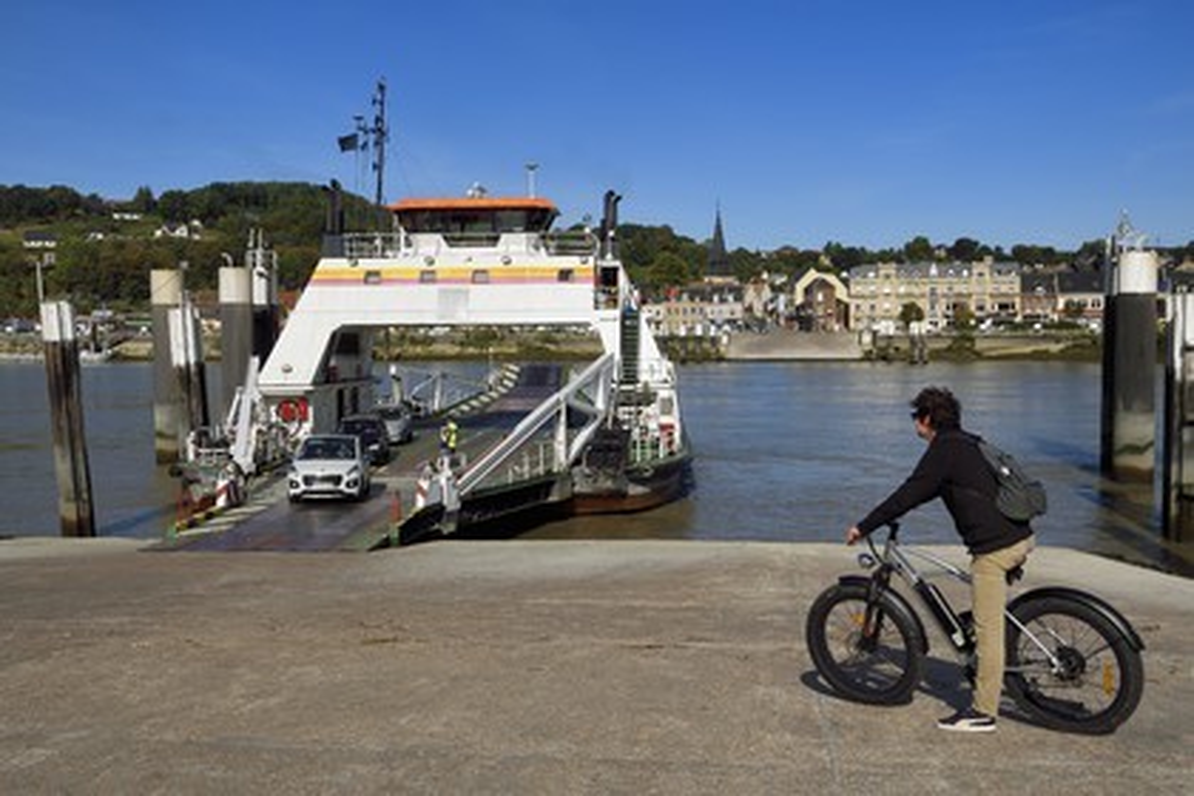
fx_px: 1128
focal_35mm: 34
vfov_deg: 38.9
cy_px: 398
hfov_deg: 55.8
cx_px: 597
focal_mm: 34
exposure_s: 1/320
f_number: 14
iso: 200
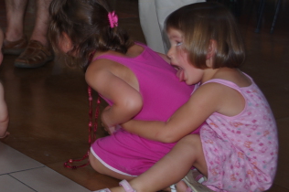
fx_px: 746
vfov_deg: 14.7
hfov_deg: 21.6
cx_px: 45
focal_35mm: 93
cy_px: 69
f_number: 4
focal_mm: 32.5
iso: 200
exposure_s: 1/25
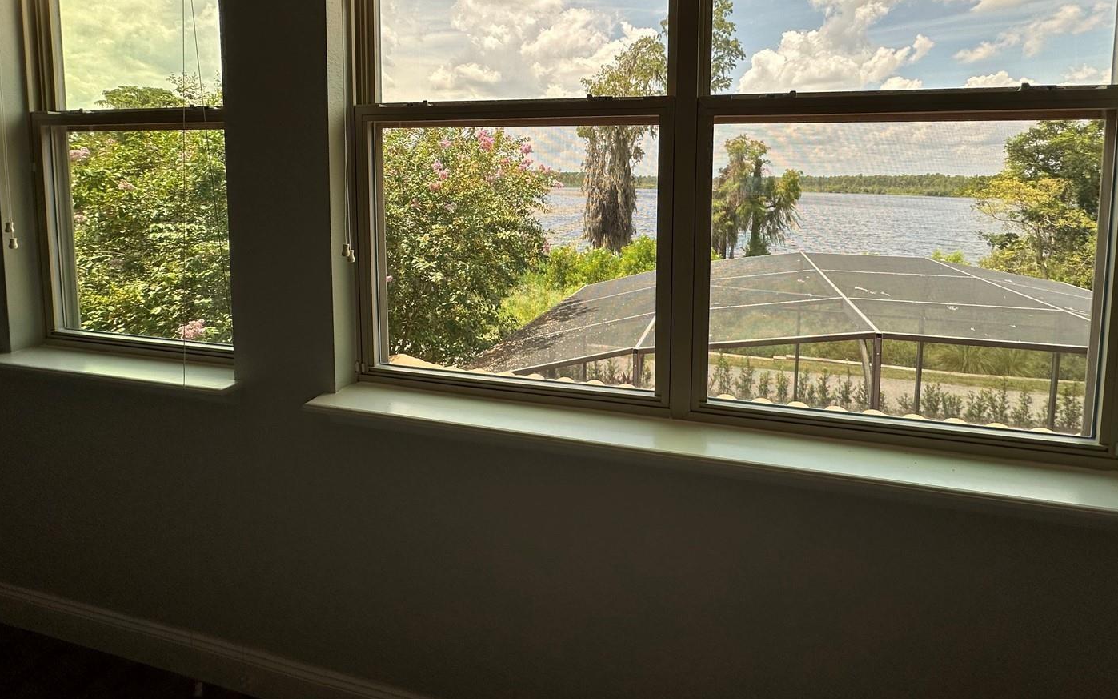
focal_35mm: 17
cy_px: 223
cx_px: 624
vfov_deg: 65.9
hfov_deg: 93.9
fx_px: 518
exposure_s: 1/537
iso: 40
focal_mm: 2.22
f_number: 2.2
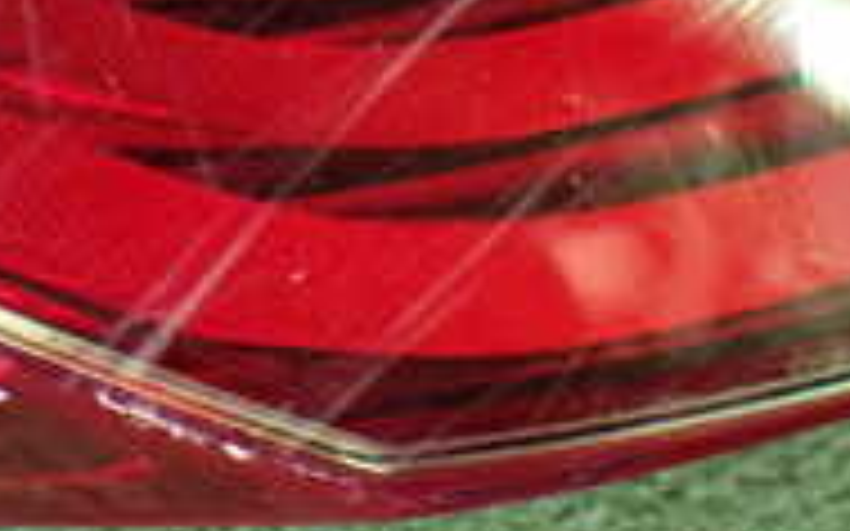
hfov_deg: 20.4
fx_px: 2339
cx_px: 220
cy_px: -261
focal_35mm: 101
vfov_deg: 12.3
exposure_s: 1/50
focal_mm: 5.4
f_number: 2.3
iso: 800
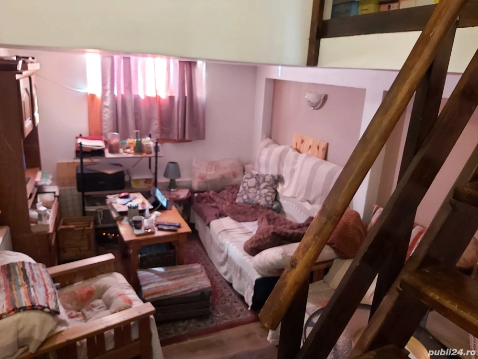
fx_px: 359
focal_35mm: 26
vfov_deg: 53.1
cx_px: 239
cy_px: 180
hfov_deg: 67.3
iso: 640
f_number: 1.7
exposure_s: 1/25
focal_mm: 3.92
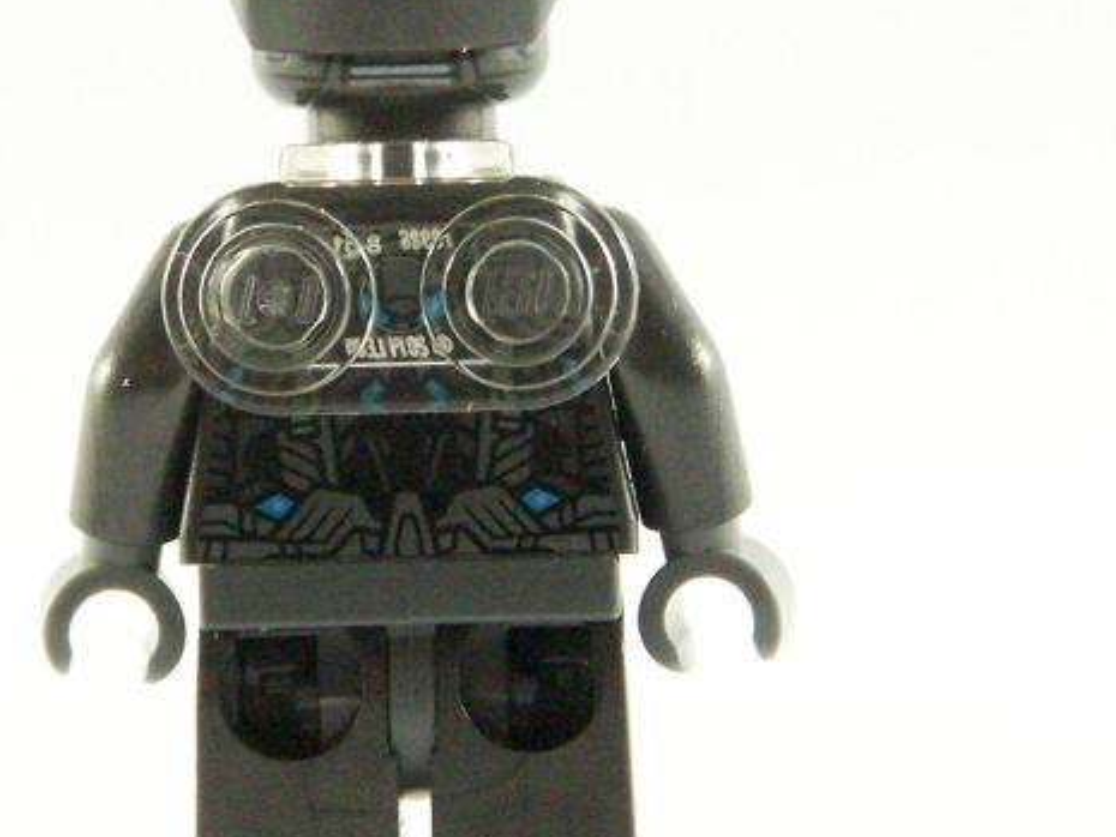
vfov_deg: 6.4
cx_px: 396
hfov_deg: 8.6
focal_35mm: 231
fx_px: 7449
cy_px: 355
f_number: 4
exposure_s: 1/60
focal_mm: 17.5
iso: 400
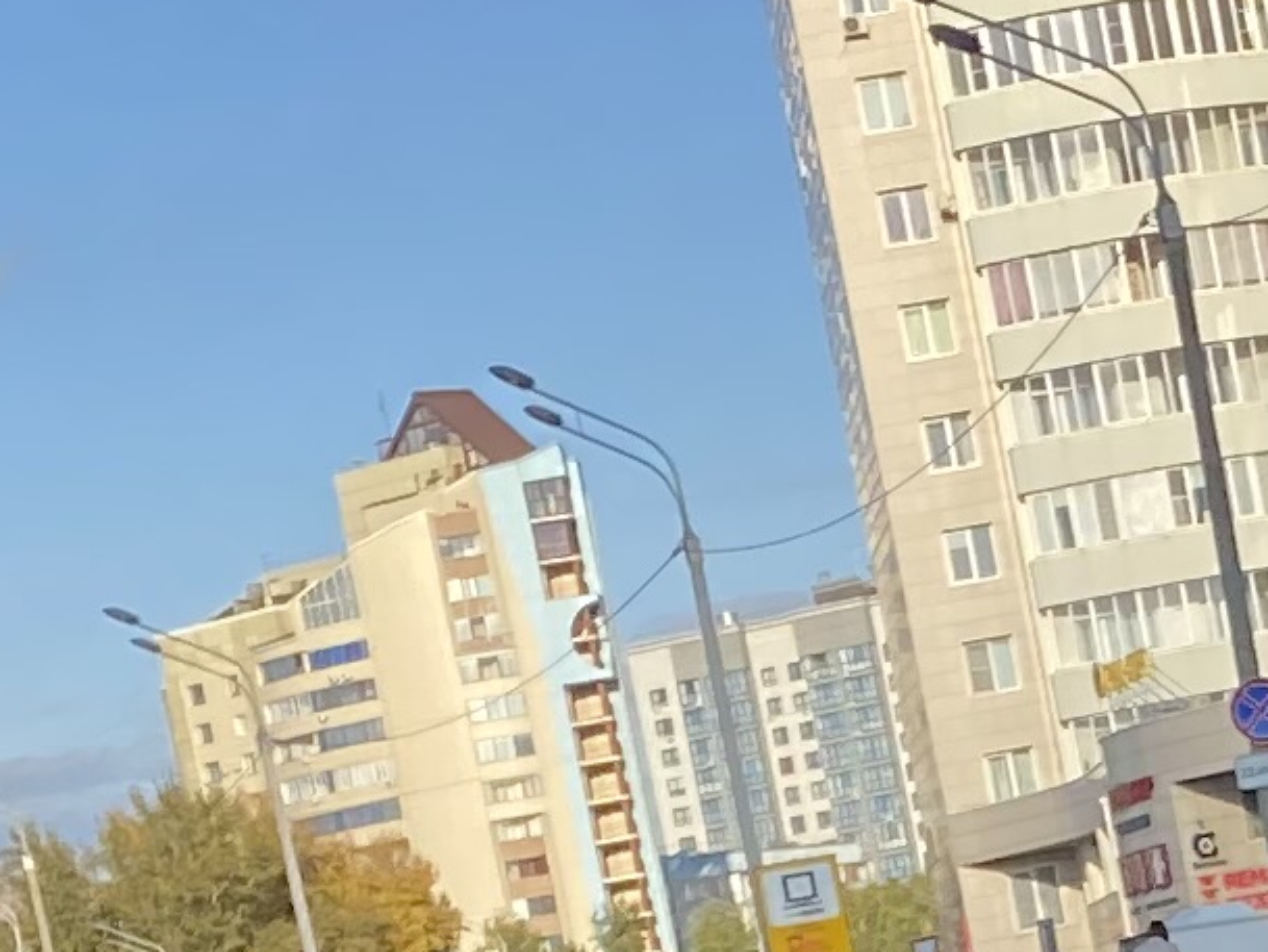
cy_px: 1762
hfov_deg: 11.3
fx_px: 6302
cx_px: 1555
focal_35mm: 172
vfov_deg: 8.3
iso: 32
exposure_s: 1/1585
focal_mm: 4.25
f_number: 1.8
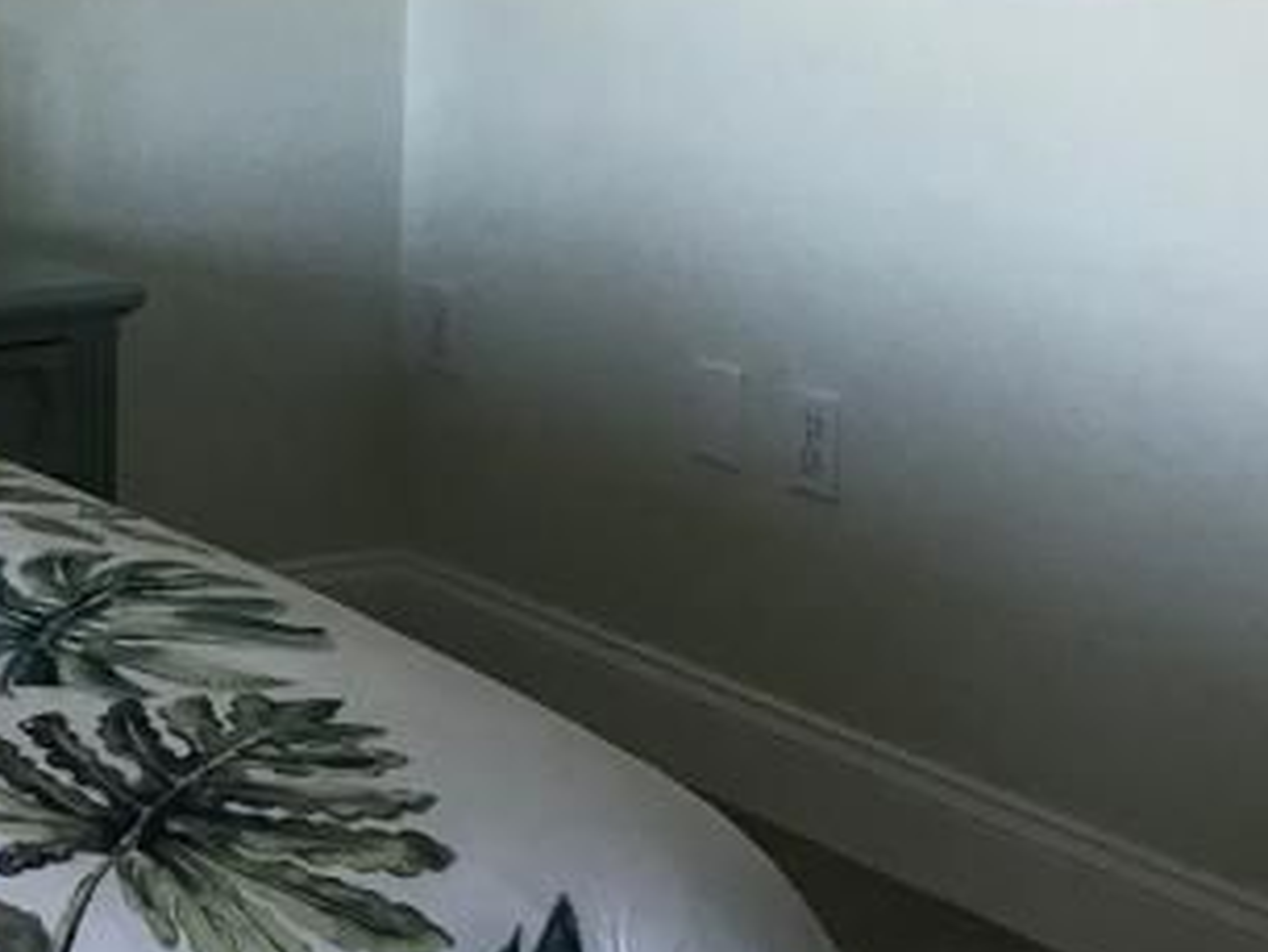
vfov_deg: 15.4
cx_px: -723
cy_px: -58
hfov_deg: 18.2
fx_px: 3445
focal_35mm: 94
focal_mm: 3.99
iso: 40
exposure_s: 1/17
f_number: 1.8
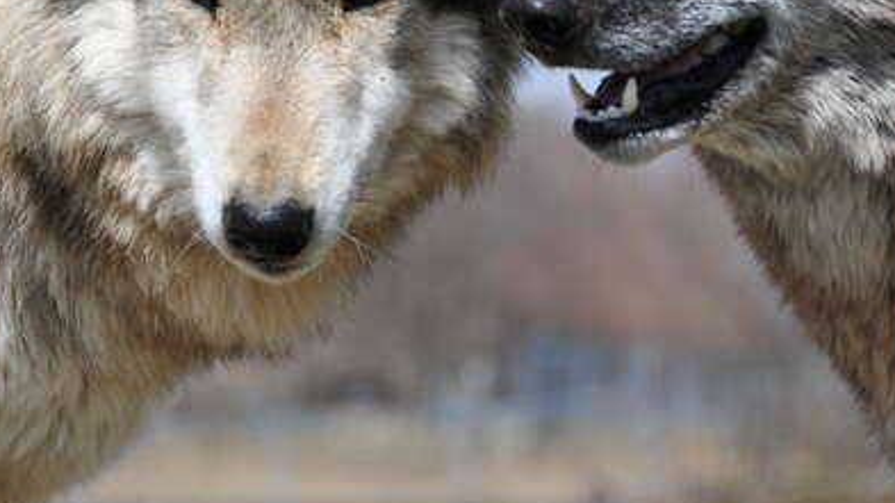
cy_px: 141
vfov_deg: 3.2
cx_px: 410
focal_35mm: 384
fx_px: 9112
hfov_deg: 5.6
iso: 200
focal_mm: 120
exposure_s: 1/400
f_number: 5.6
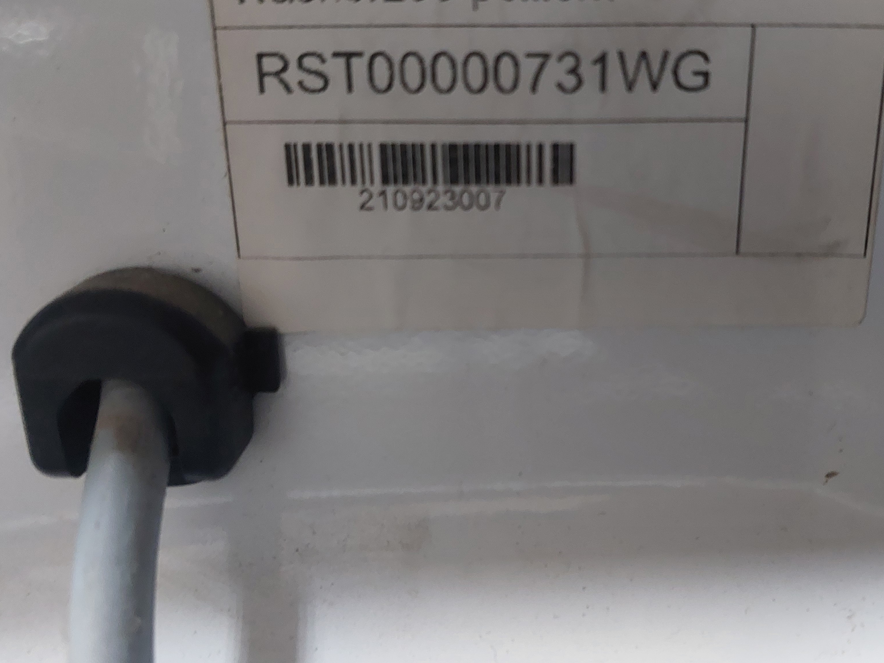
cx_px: 528
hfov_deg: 59.5
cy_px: 270
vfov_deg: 46.6
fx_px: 766
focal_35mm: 30
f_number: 1.8
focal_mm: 5.06
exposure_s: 1/25
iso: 500
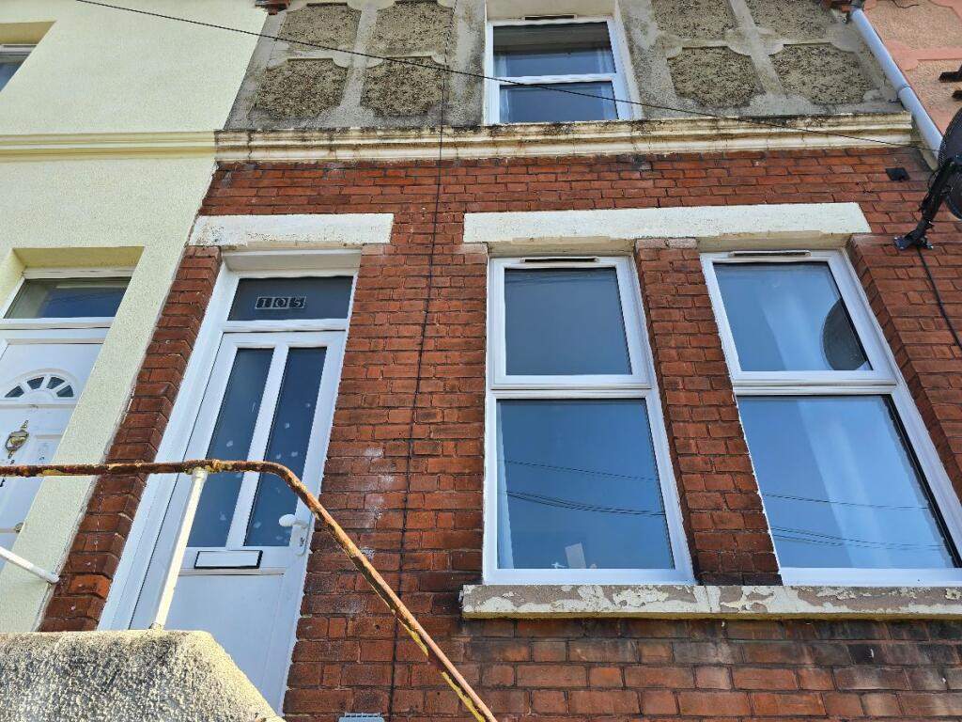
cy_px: 361
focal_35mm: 23
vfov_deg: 58.9
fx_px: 639
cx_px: 481
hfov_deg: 73.9
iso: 12
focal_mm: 6.3
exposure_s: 1/224
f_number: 1.7
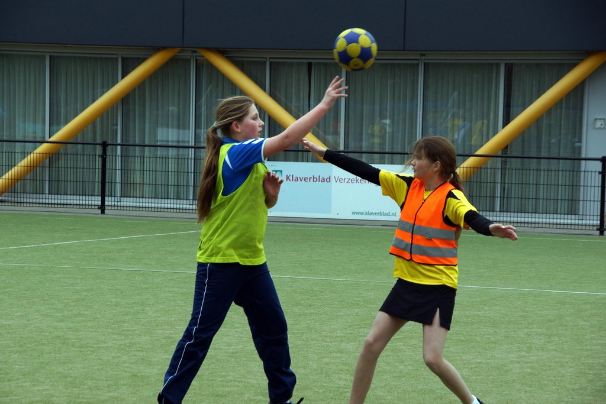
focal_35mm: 150
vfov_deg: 9.2
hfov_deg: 13.7
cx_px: 303
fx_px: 2525
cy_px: 202
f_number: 9
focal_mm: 100
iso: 400
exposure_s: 1/640
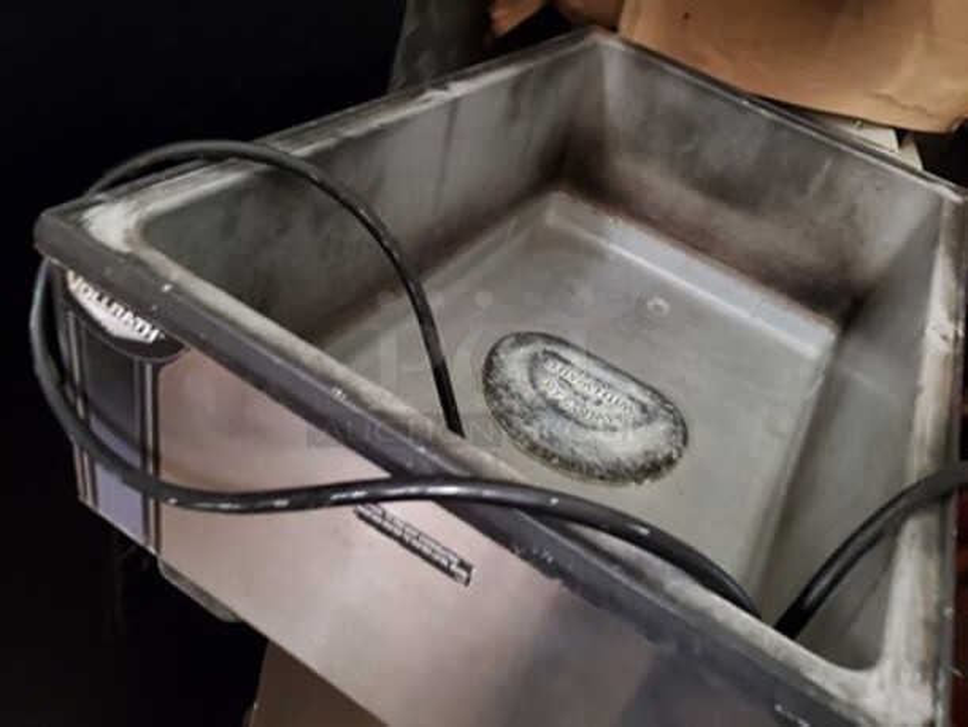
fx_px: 727
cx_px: 484
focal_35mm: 26
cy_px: 364
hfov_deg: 67.3
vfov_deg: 53.1
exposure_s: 1/10
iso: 640
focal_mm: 4.3
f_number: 1.5
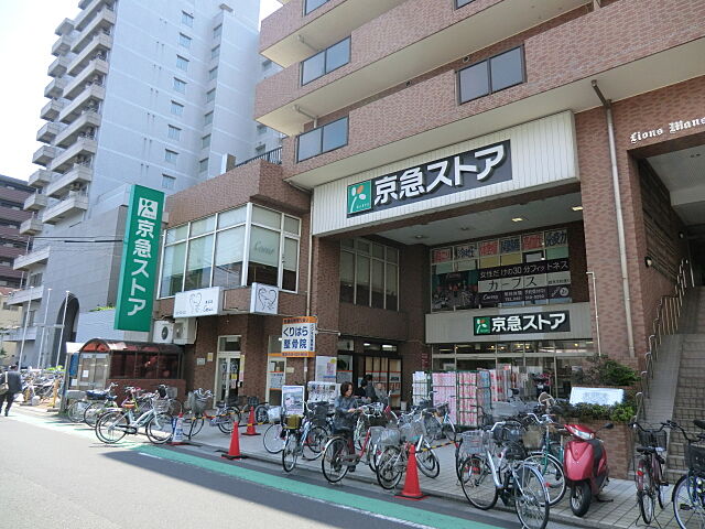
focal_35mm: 24
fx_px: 489
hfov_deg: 71.6
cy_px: 264
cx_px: 352
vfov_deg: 56.8
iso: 80
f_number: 3.2
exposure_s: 1/400
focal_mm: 4.3
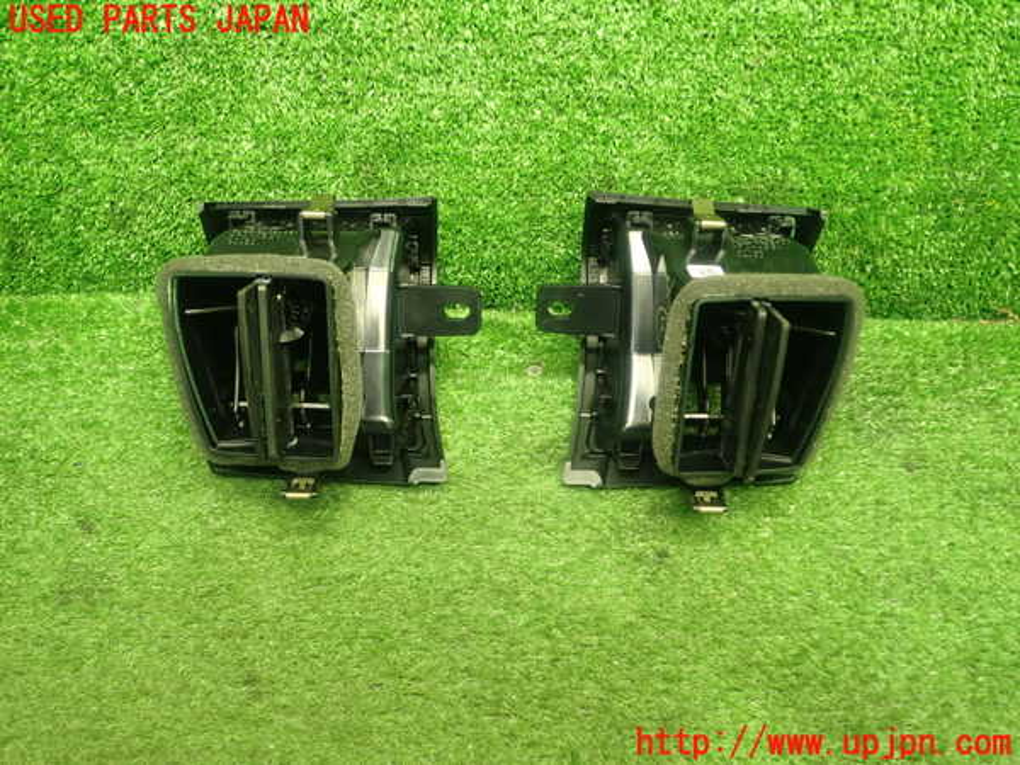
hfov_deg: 60.0
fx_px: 884
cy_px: 382
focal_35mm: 30
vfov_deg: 46.8
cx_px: 510
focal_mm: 5.4
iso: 400
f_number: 2.3
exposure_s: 1/30
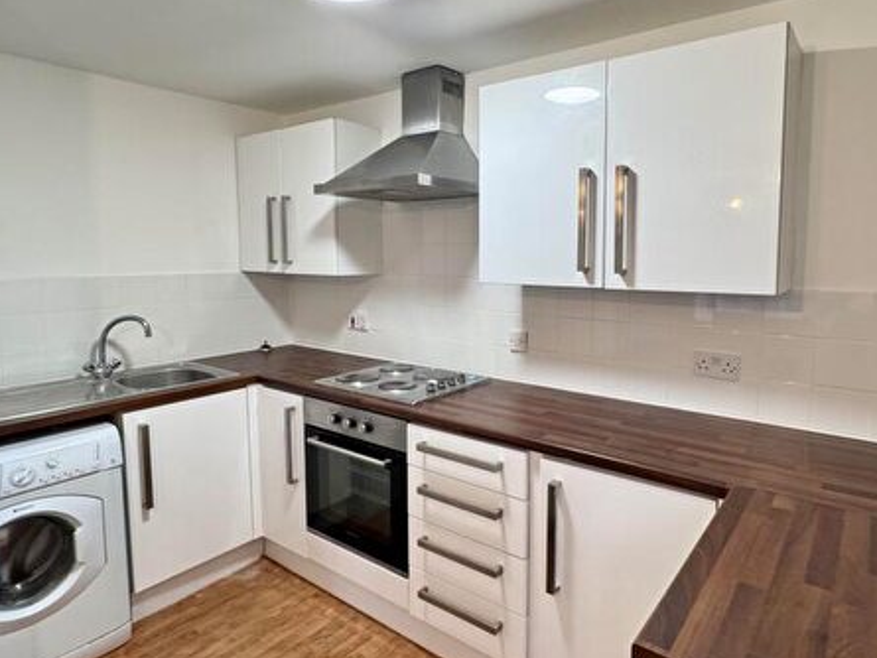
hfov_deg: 76.1
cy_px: 302
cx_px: 485
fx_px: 558
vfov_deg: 61.0
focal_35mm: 22
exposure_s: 1/50
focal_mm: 2.22
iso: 200
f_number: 2.2
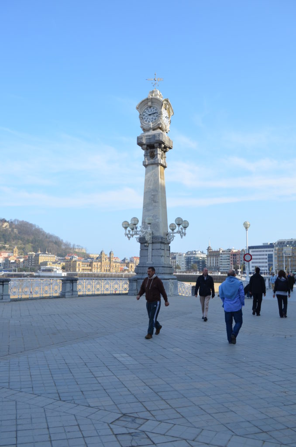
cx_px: 148
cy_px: 224
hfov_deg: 43.4
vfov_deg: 62.0
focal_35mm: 30
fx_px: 372
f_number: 8
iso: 125
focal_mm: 20
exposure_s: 1/250
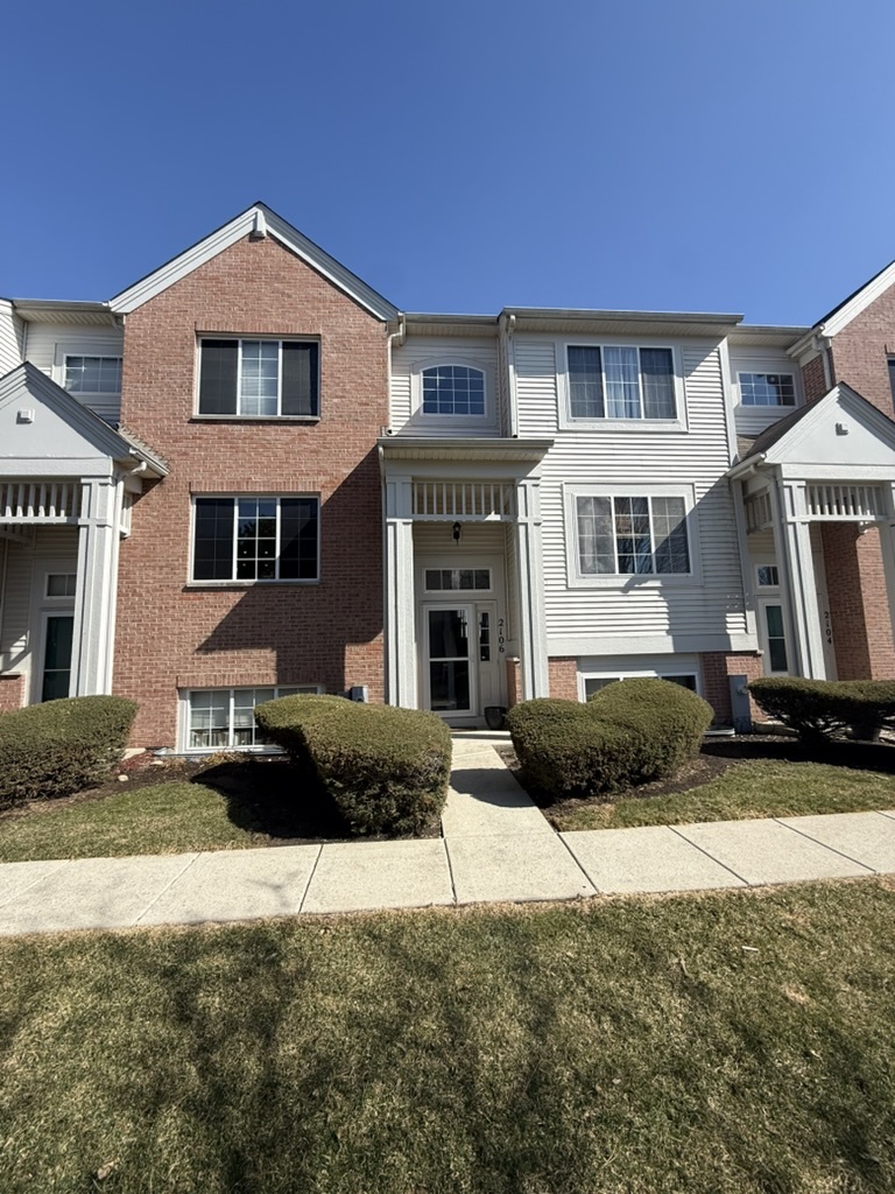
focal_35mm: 14
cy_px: 597
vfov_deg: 102.1
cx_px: 448
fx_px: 483
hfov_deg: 85.7
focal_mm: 2.22
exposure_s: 1/2165
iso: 50
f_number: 2.2
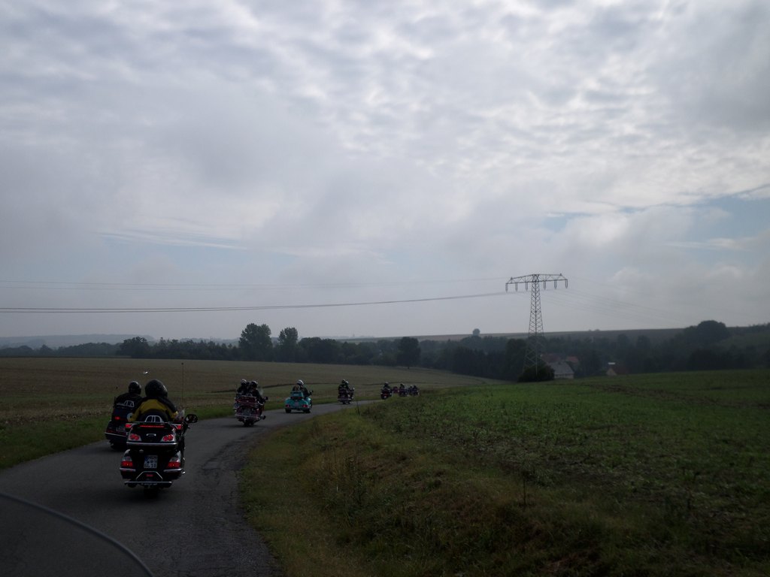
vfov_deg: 34.3
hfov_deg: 44.8
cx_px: 385
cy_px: 288
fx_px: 934
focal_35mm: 42
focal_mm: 7.6
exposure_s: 1/2000
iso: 80
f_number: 3.9
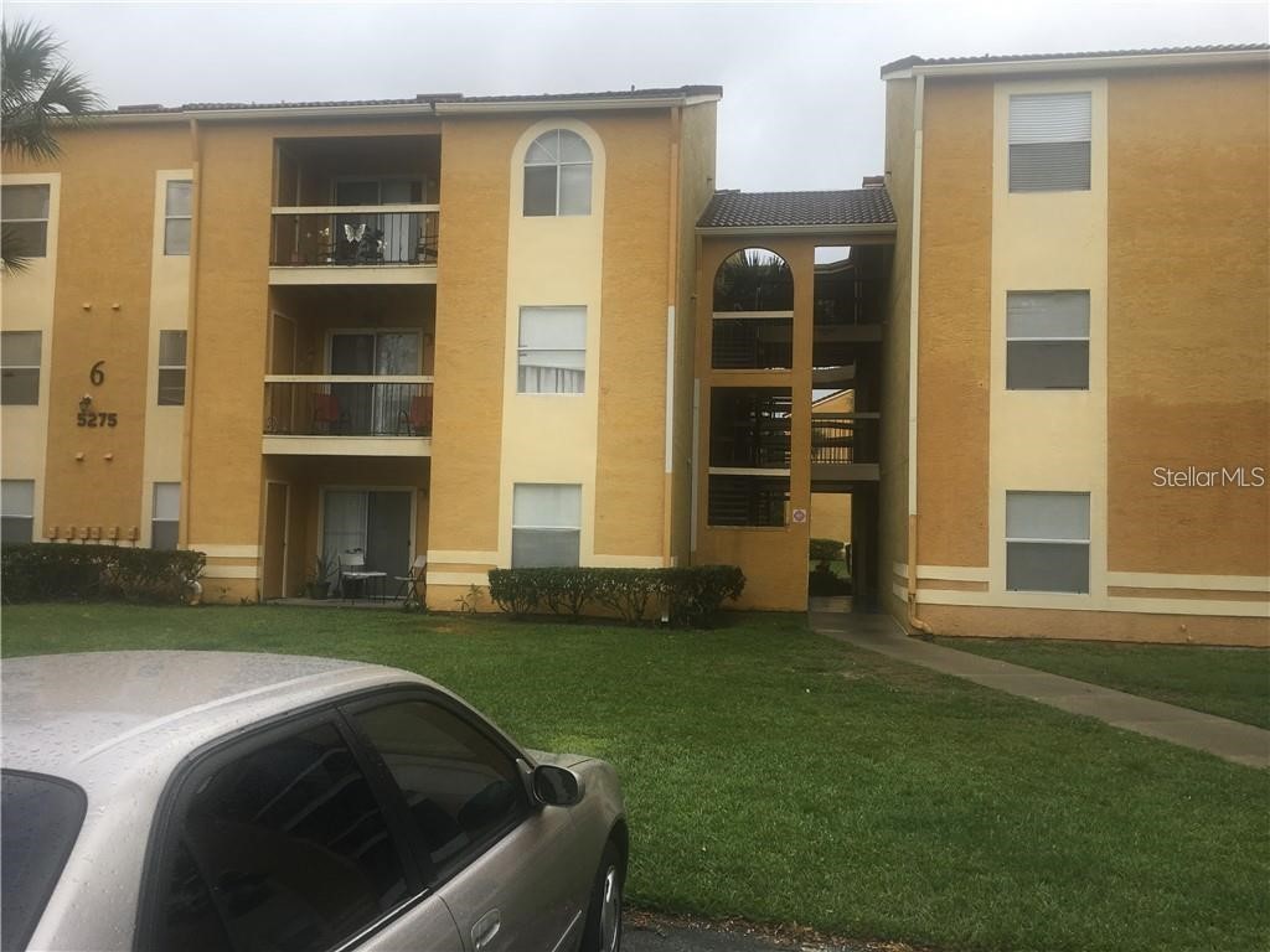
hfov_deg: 61.7
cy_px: 476
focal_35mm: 29
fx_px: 1064
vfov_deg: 48.2
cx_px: 635
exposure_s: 1/718
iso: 25
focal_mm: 4.15
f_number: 2.2
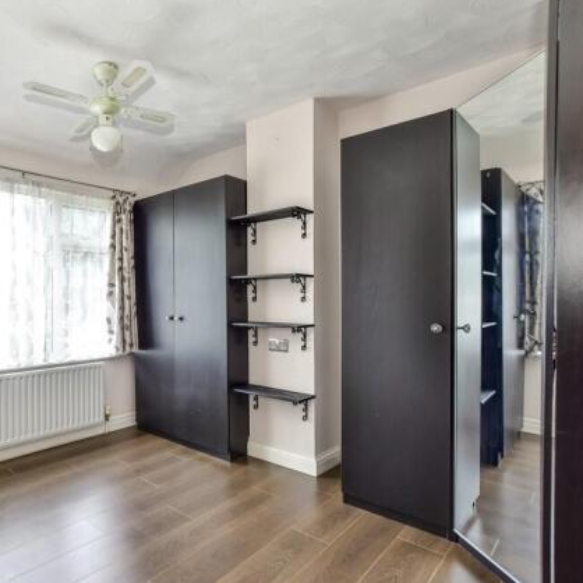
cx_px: 144
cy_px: 298
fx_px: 381
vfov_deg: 74.8
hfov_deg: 69.8
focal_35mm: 20
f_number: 8
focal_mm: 10
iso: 640
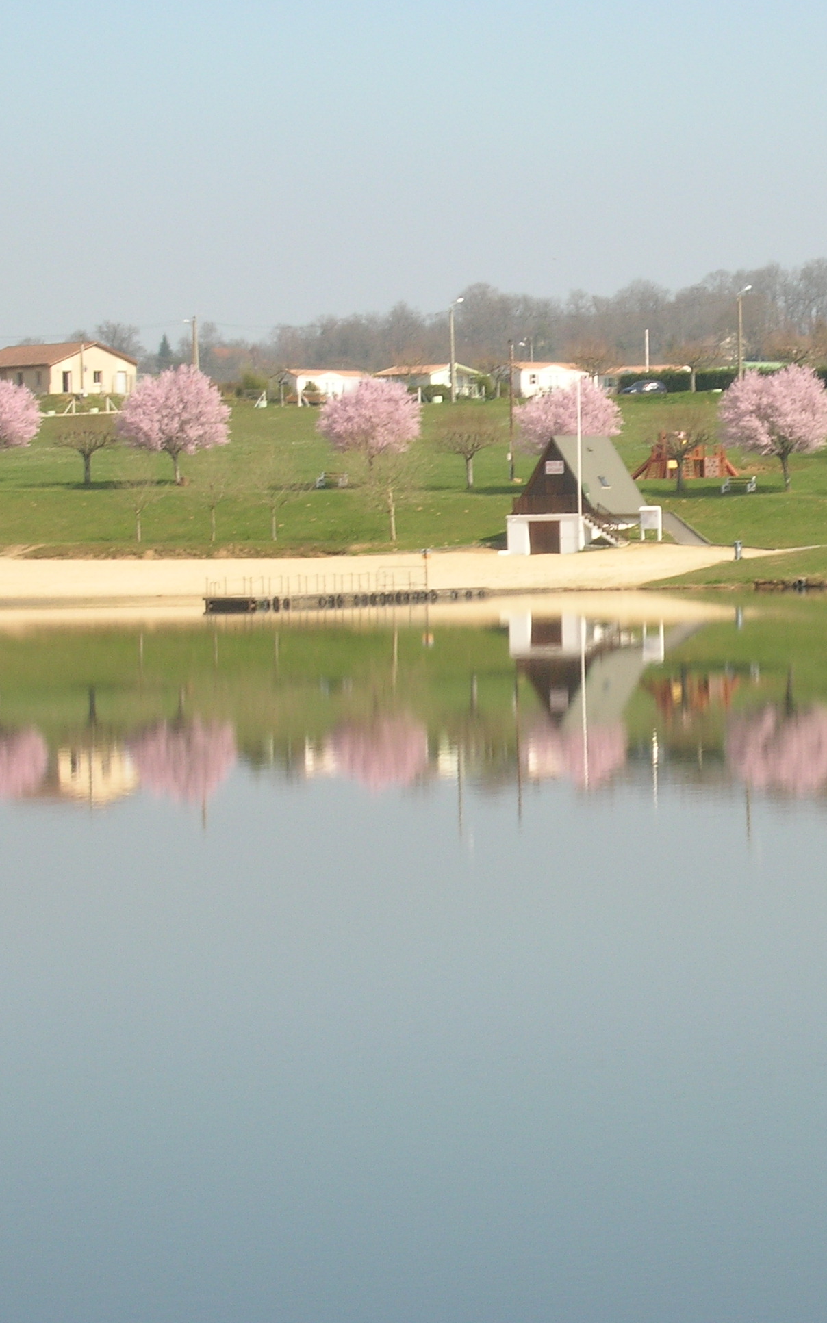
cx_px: 690
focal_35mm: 145
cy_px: 663
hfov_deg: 9.0
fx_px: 5229
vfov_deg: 14.4
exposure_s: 1/87.8
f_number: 8.2
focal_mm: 17.1
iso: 50
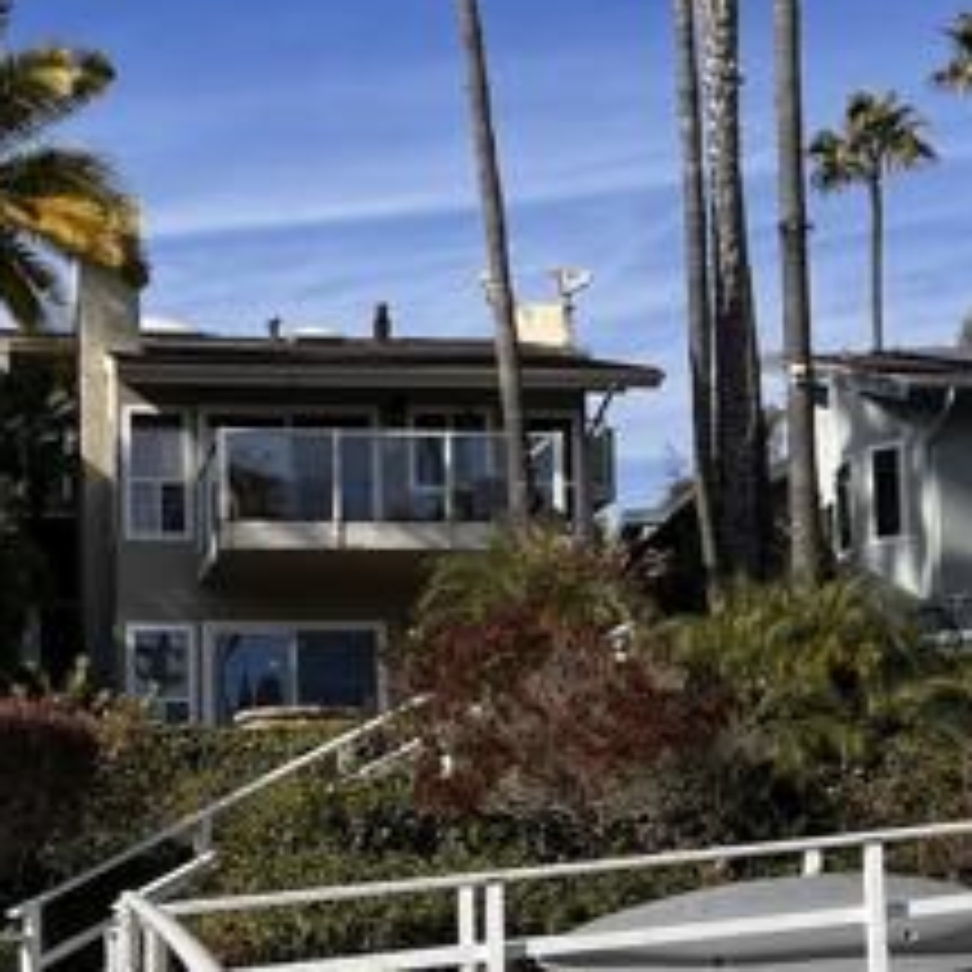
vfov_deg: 25.0
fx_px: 2160
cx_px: 198
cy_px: 770
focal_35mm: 68
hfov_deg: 24.9
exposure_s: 1/3968
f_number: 1.5
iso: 50
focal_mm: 5.7
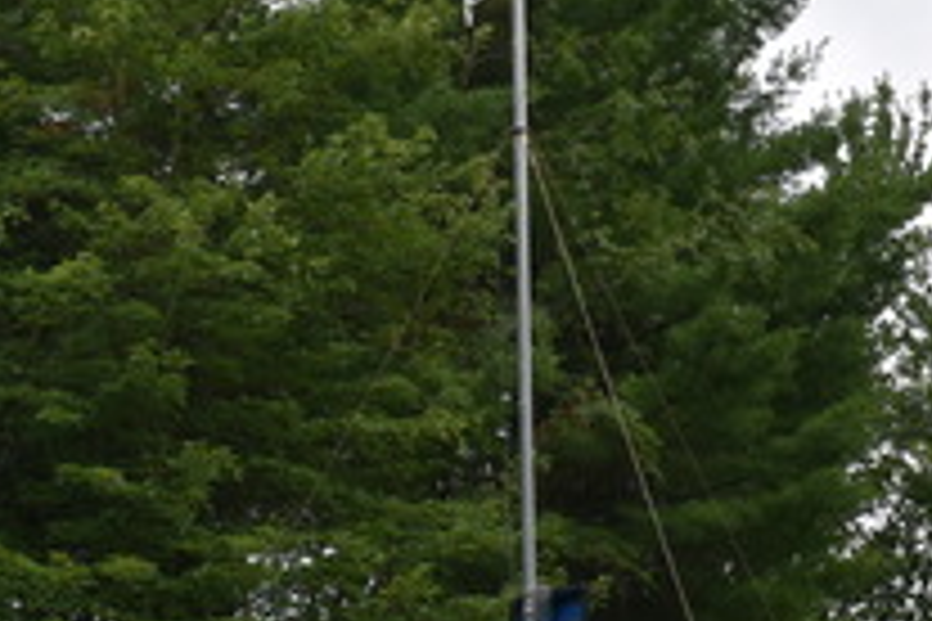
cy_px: 364
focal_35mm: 141
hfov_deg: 14.5
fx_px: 3650
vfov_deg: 9.7
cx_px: 635
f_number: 6.3
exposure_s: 1/250
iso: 100
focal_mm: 26
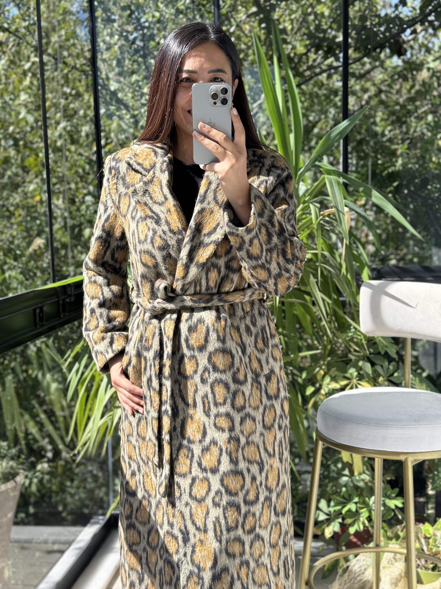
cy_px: 294
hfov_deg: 30.3
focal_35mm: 48
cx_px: 220
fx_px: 815
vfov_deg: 39.7
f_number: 1.78
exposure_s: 1/366
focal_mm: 6.76
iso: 64
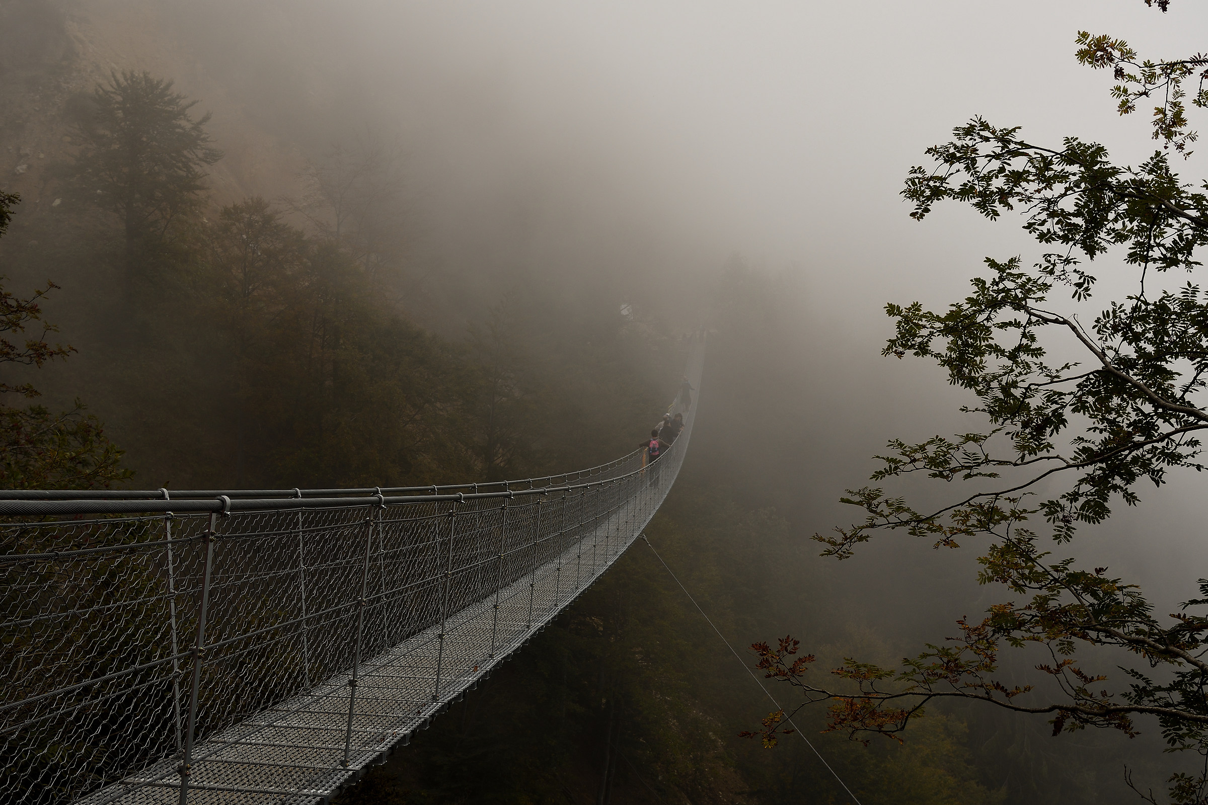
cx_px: 604
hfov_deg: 53.1
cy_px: 402
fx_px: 1208
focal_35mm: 36
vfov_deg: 36.9
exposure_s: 1/320
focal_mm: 24
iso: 100
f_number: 7.1
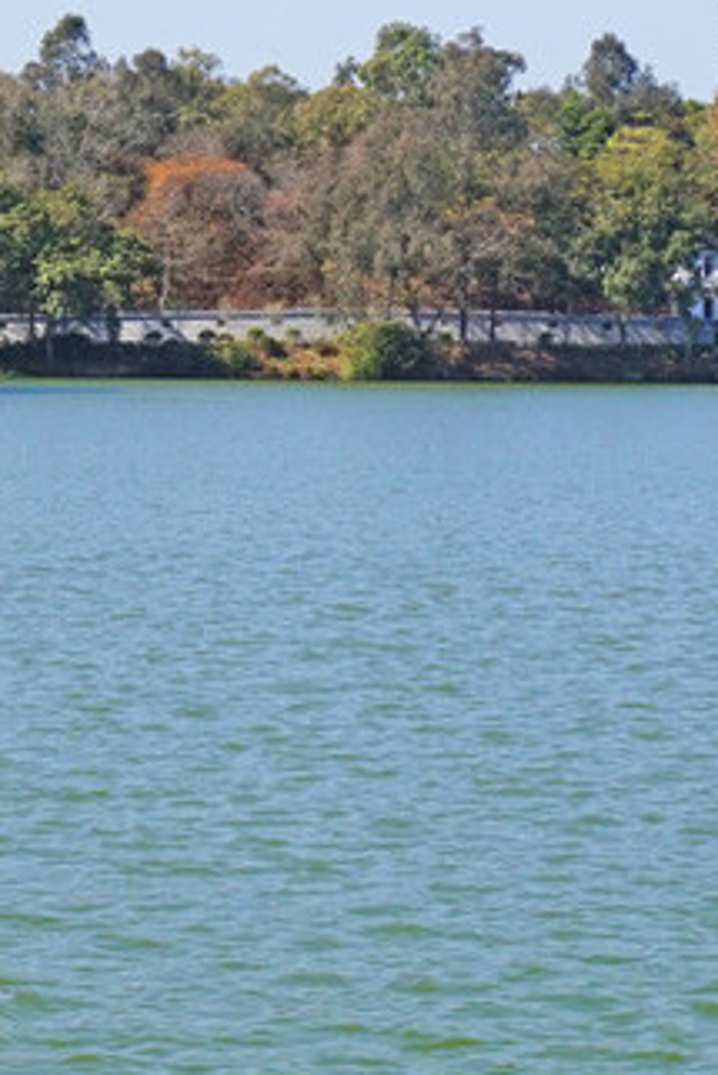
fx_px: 4837
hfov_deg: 8.5
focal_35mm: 162
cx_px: 97
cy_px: -172
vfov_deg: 12.4
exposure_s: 1/100
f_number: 14
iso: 100
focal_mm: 29
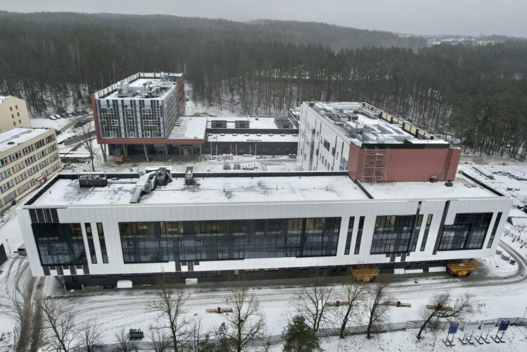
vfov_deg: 57.2
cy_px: 176
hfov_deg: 78.6
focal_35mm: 22
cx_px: 264
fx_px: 322
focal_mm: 8.38
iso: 100
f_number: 2.8
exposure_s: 1/60
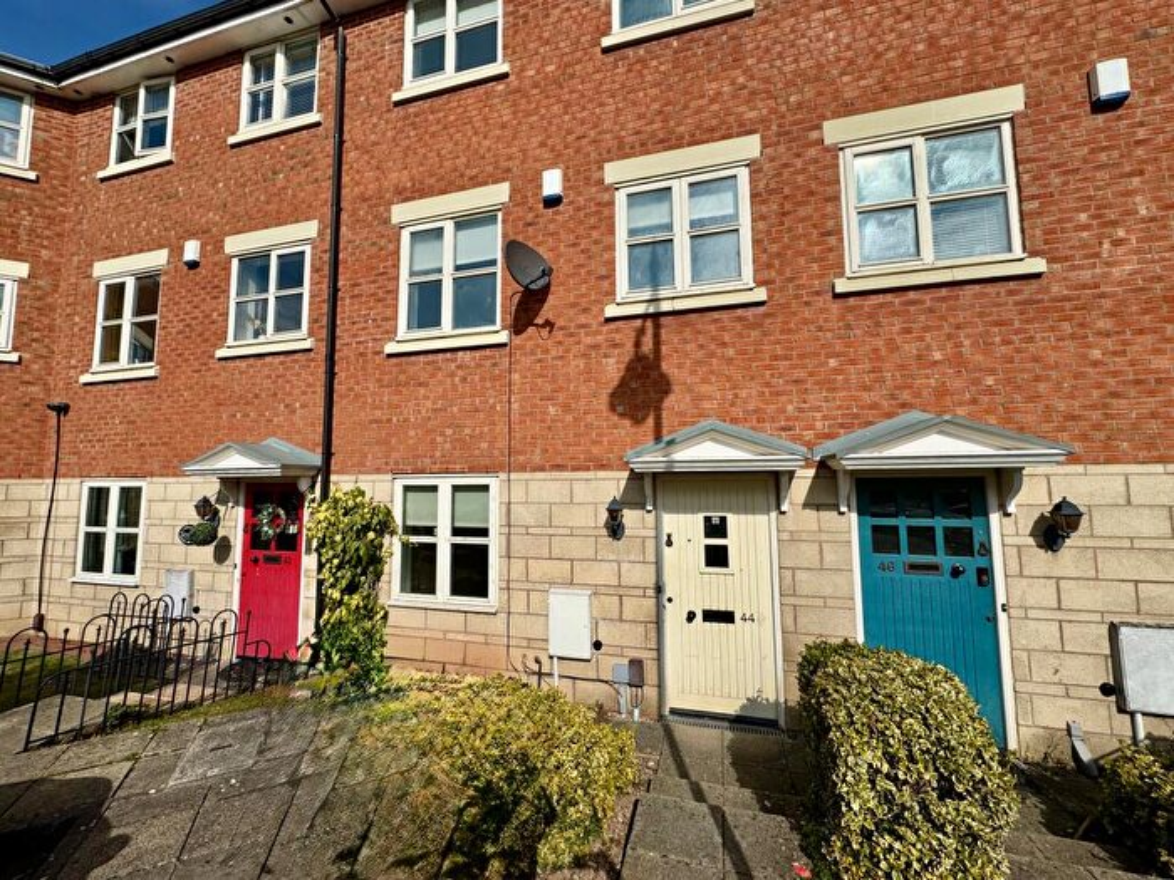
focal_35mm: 14
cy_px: 440
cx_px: 587
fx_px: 475
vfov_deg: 85.7
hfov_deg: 102.1
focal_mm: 2.22
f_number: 2.2
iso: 40
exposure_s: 1/3906
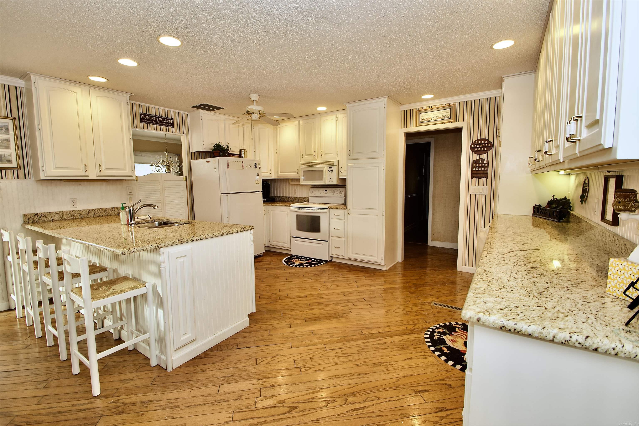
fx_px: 266
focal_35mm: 15
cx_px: 320
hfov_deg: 100.4
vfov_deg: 77.3
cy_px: 213
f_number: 8
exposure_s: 1/8
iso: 200
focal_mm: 10
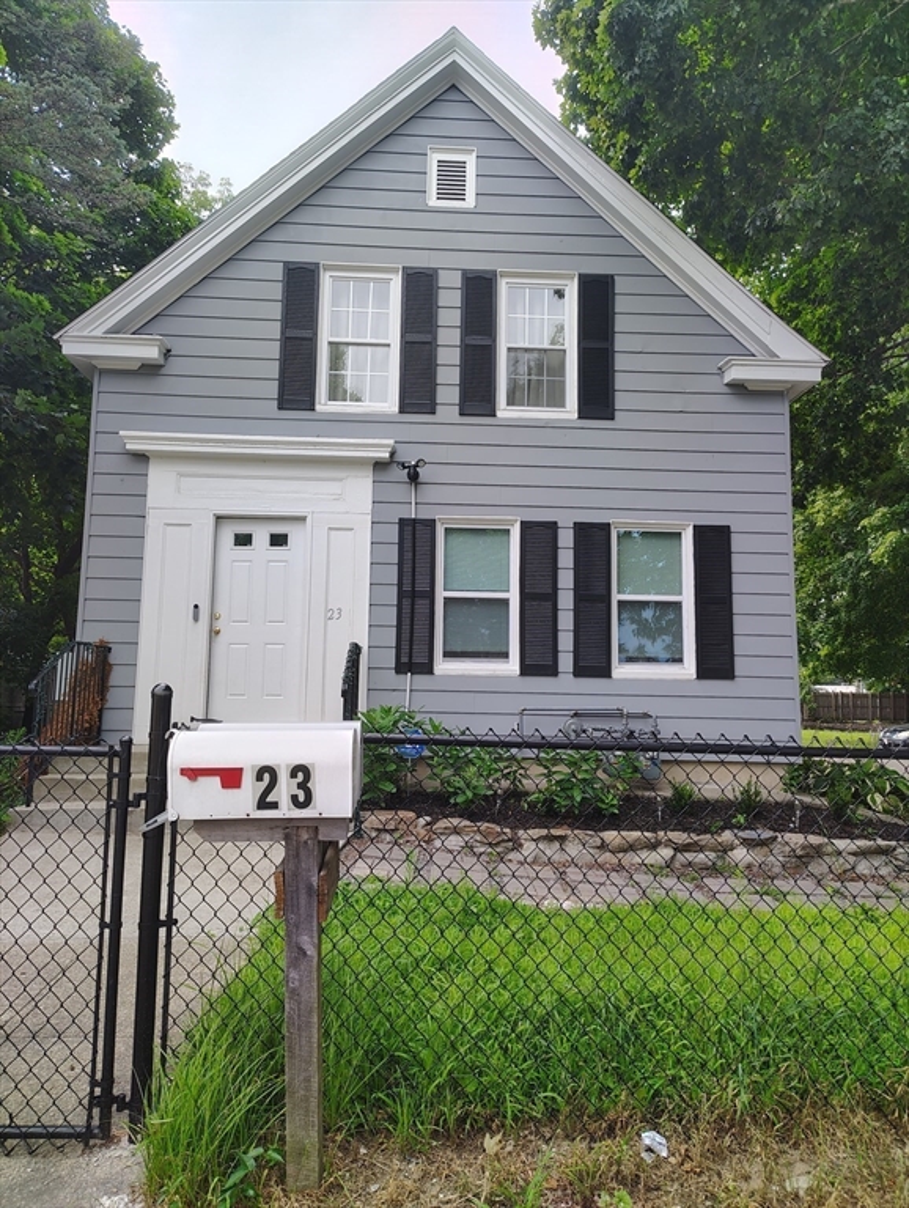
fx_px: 838
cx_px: 454
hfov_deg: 56.9
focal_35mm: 24
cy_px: 604
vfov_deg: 71.5
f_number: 1.8
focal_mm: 5.56
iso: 100
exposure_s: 1/279
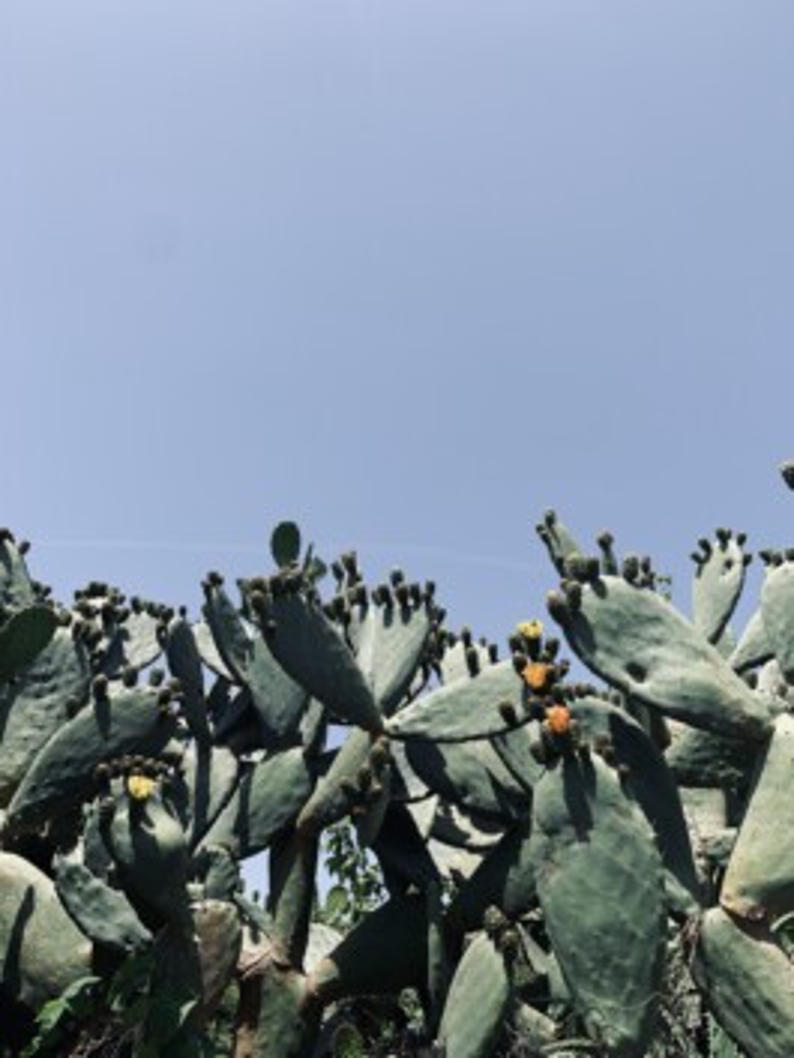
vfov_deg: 67.3
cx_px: 397
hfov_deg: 53.1
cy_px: 529
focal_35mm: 26
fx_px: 795
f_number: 1.8
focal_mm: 4.25
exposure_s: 1/1916
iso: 25
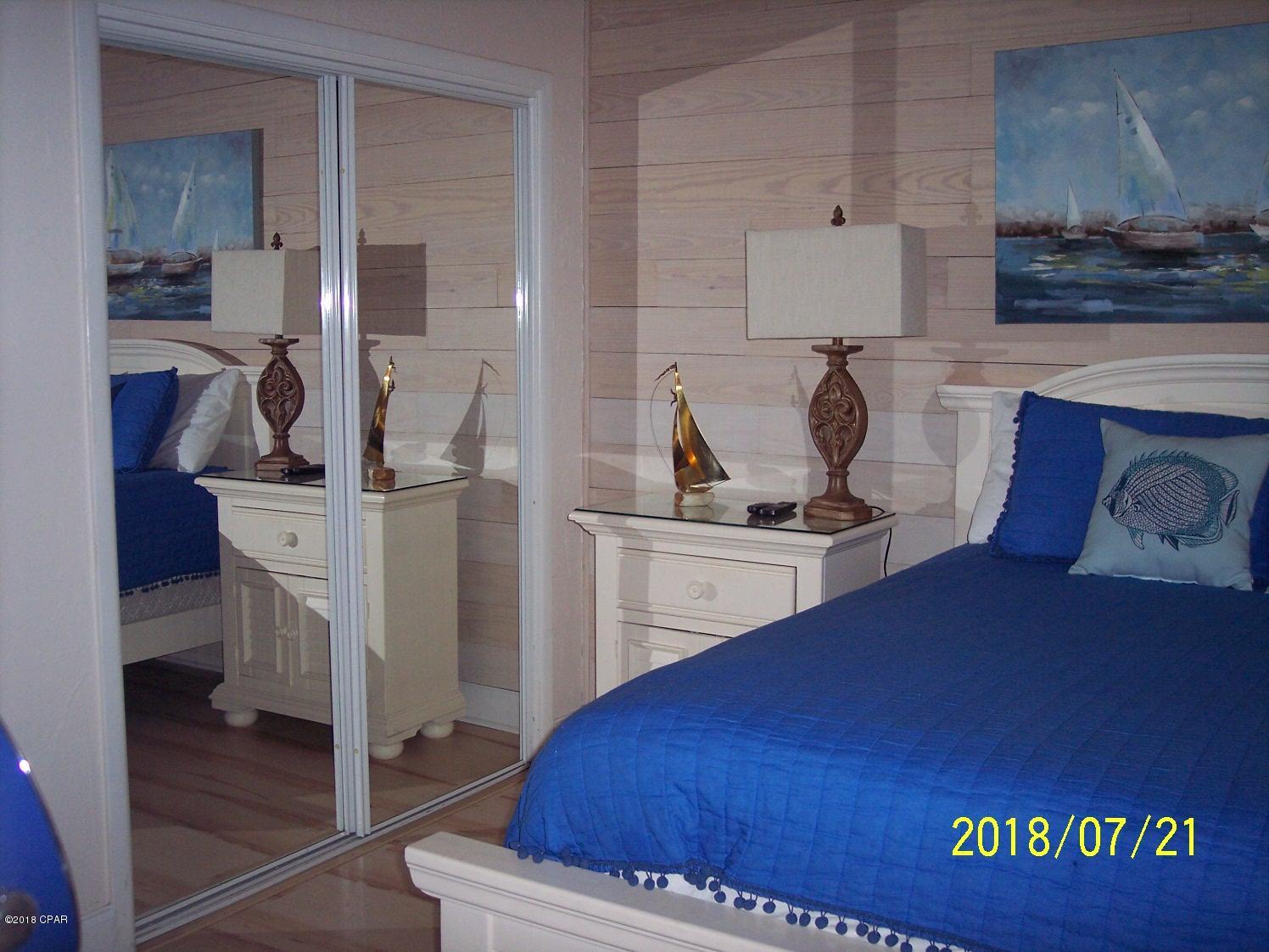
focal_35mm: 39
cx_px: 634
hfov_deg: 47.9
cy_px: 476
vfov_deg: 36.8
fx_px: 1430
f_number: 2.8
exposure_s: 1/60
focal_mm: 8
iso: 140
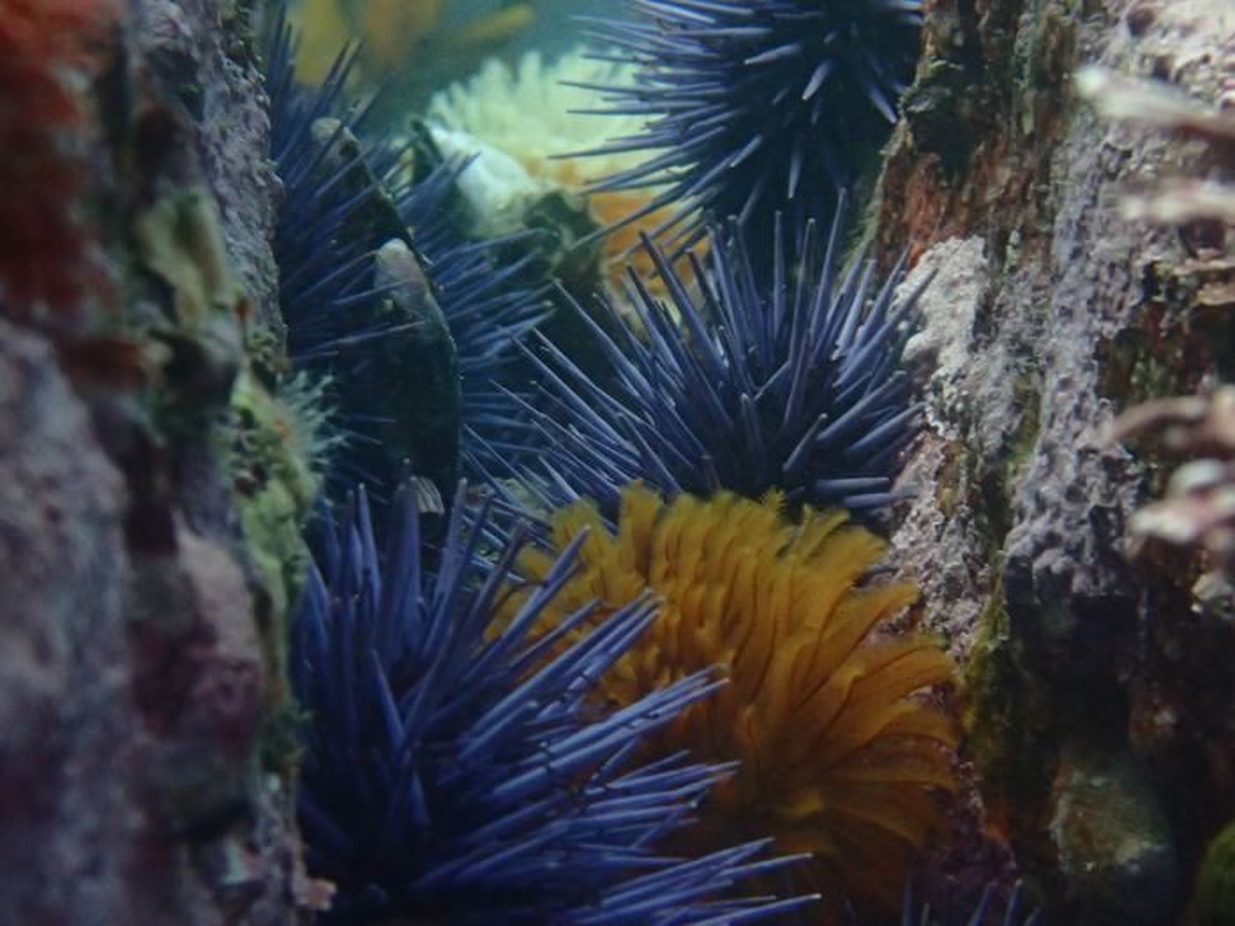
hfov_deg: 19.6
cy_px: 463
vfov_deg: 14.8
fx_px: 3568
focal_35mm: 100
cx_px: 618
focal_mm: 18
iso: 800
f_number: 6.3
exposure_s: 1/125
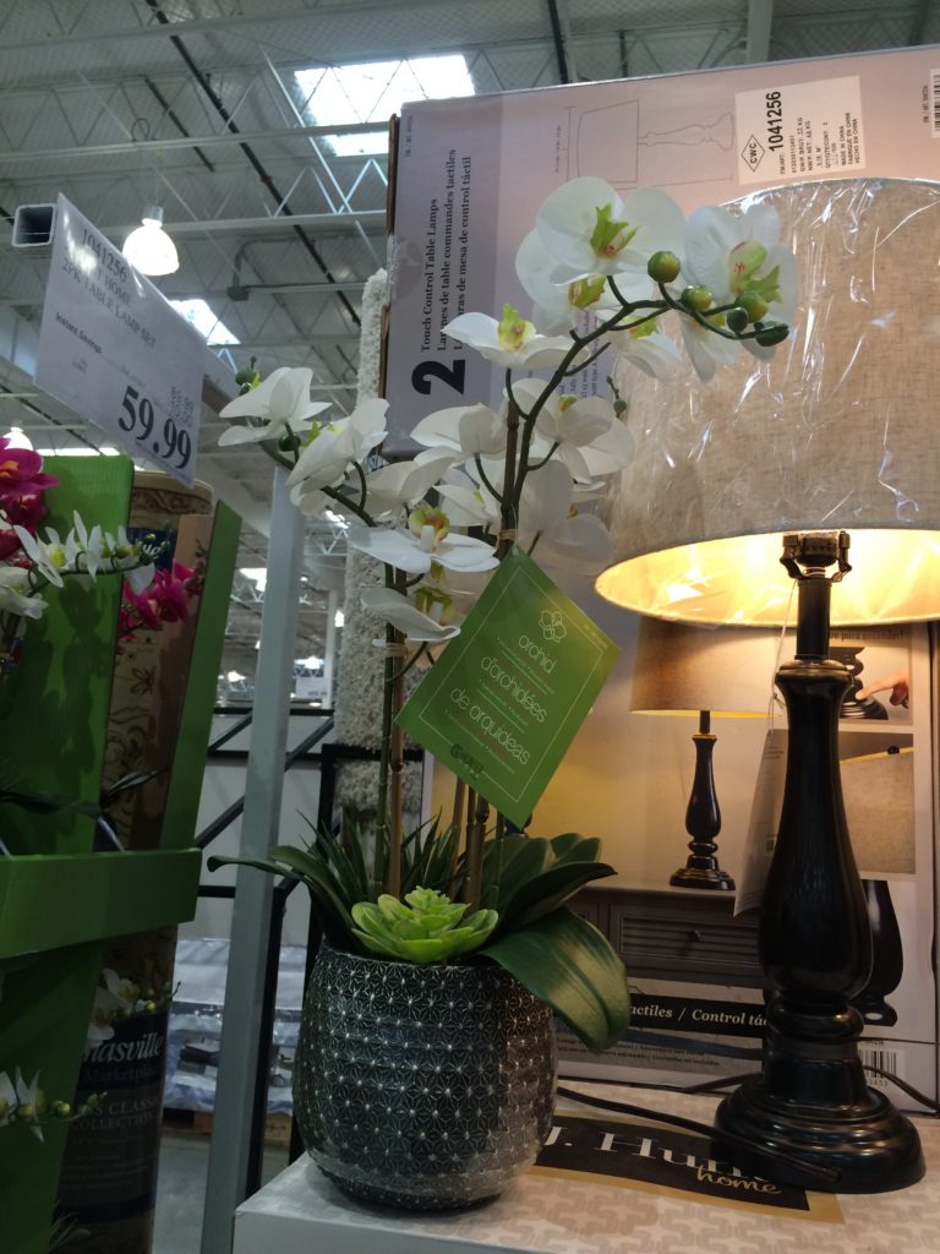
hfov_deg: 48.2
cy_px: 627
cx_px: 470
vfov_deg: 61.7
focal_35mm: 29
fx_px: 1050
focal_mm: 4.15
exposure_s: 1/30
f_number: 2.2
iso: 32
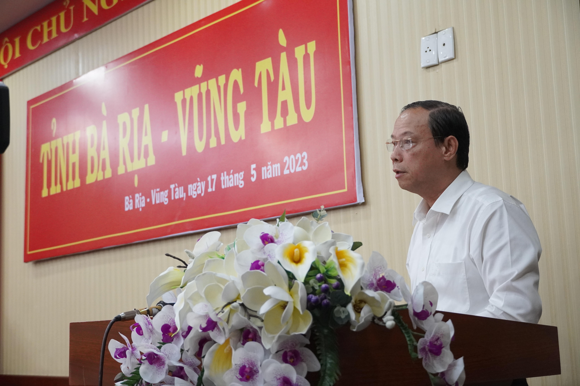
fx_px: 870
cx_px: 290
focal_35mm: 54
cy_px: 193
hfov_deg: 36.9
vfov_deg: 25.1
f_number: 4.5
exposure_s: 1/160
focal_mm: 36
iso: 3200
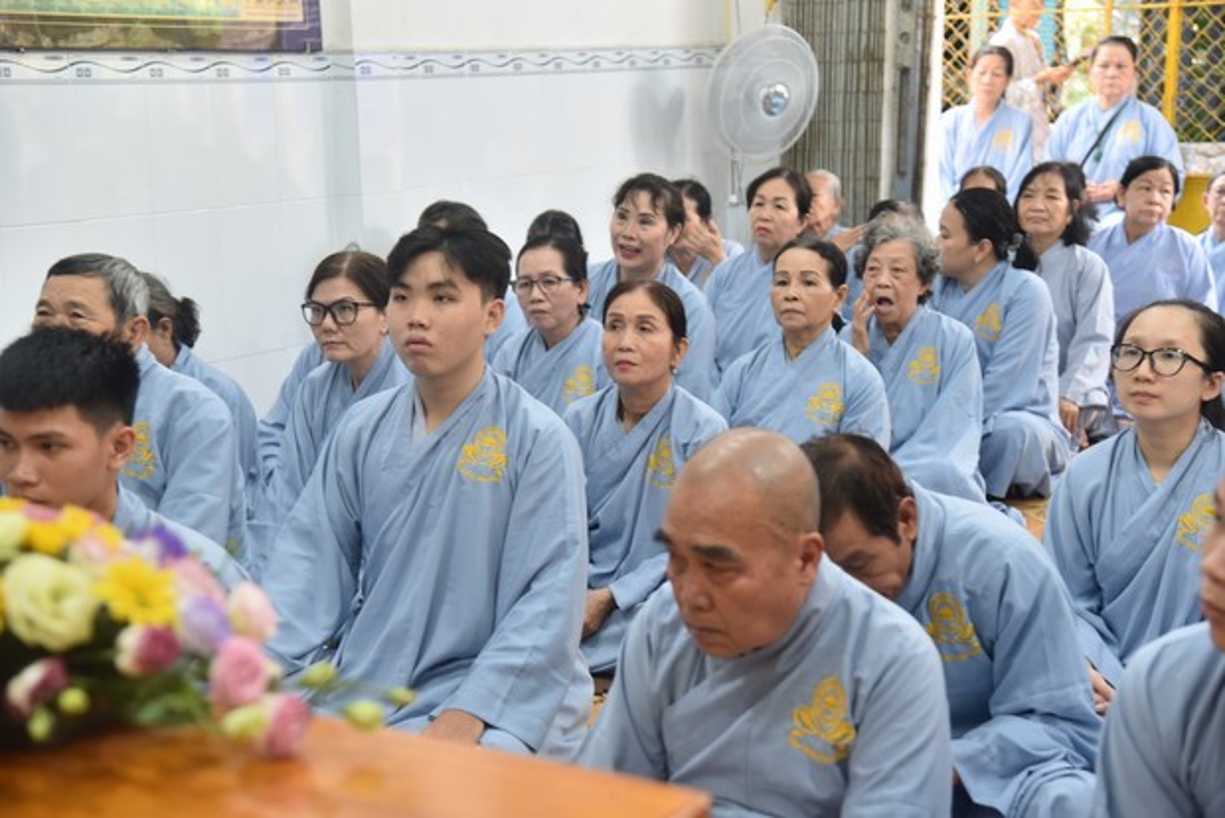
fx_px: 2213
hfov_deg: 30.9
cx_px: 612
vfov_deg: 20.9
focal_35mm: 65
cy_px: 409
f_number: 4
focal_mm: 65
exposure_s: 1/60
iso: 560
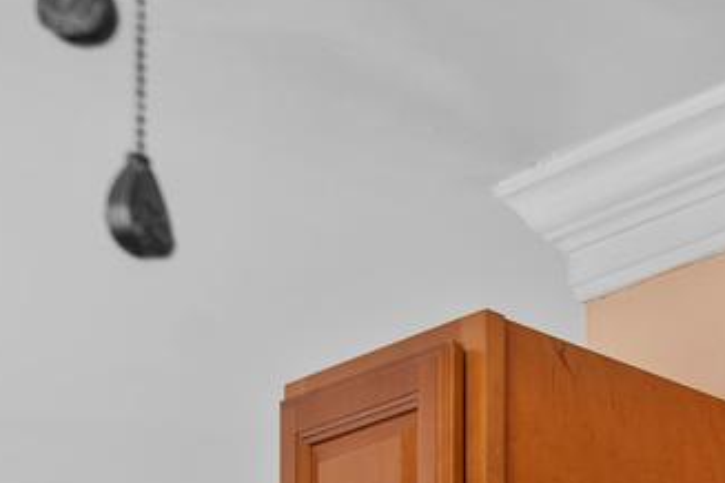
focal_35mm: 119
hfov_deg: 11.9
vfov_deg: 9.3
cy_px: 1426
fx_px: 2396
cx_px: 1989
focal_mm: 19
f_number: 7.1
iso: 250
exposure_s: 1/3
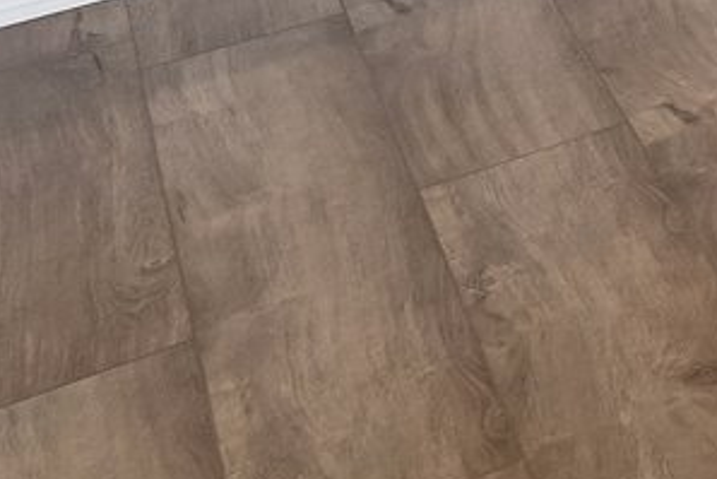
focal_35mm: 110
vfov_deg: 9.1
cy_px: -1099
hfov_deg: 10.1
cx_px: 2387
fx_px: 2192
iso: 400
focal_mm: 16
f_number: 8
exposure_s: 1/30
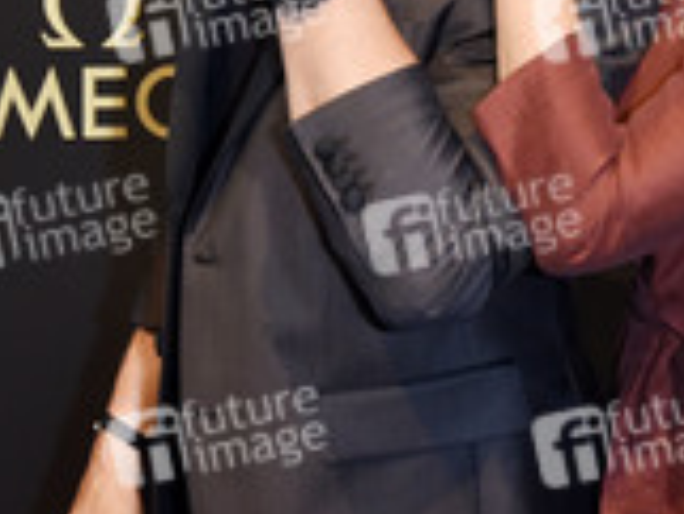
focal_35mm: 140
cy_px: -93
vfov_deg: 10.4
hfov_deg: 14.0
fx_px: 2768
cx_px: 529
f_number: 7.1
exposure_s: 1/250
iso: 2500
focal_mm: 52
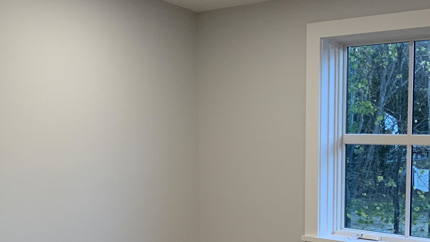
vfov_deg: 17.6
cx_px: 70
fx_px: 775
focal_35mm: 68
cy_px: 197
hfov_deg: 30.1
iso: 64
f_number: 1.8
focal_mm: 3
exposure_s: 1/60
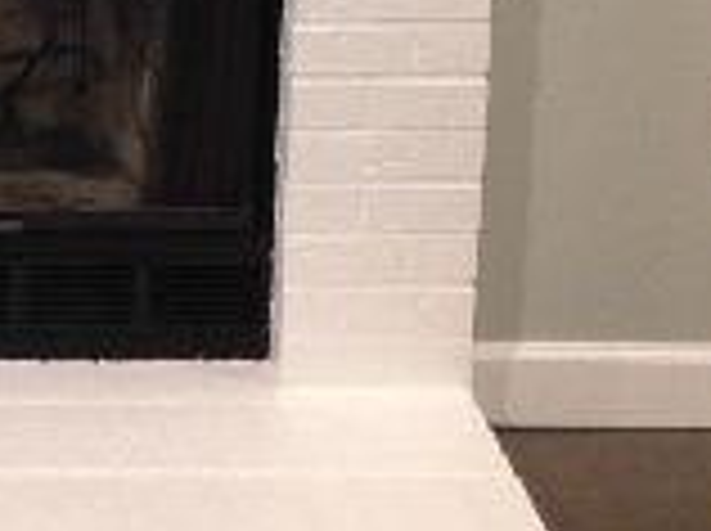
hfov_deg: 14.4
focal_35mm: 134
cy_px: -176
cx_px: -86
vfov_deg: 10.8
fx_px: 2748
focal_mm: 4.12
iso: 80
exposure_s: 1/20
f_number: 2.4
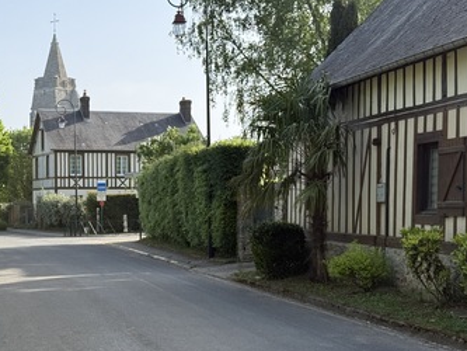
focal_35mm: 72
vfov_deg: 20.4
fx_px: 972
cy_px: 241
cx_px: 121
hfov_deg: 26.7
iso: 100
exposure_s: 1/2577
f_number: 1.78
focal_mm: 6.76
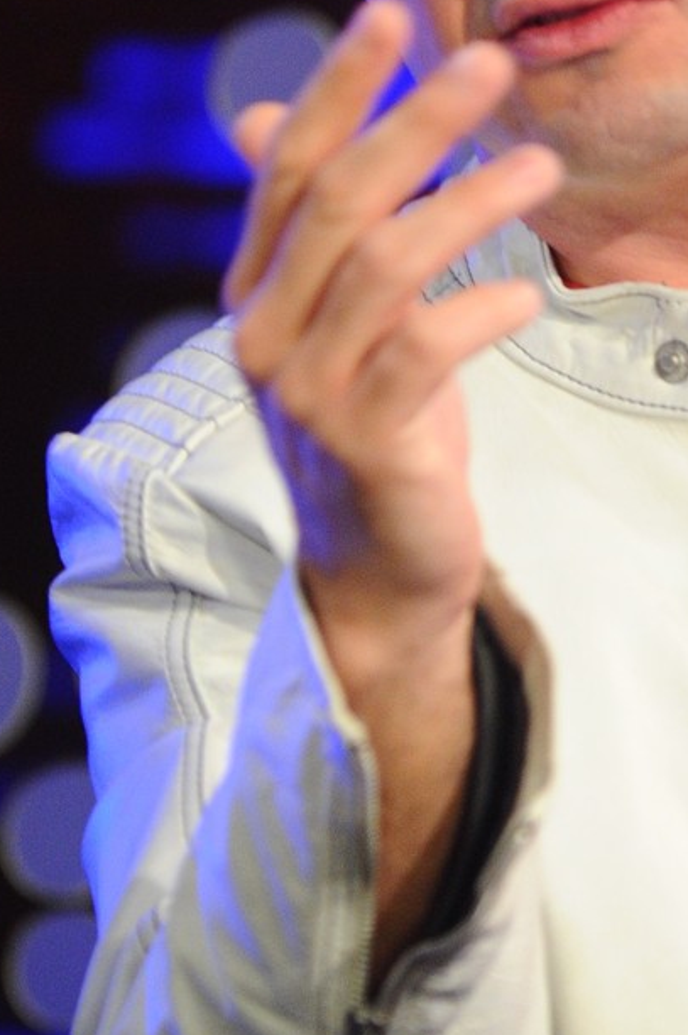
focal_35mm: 544
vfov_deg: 3.8
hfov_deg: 2.5
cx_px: 824
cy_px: 468
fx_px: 15620
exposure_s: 1/200
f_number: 4.5
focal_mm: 185
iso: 3200
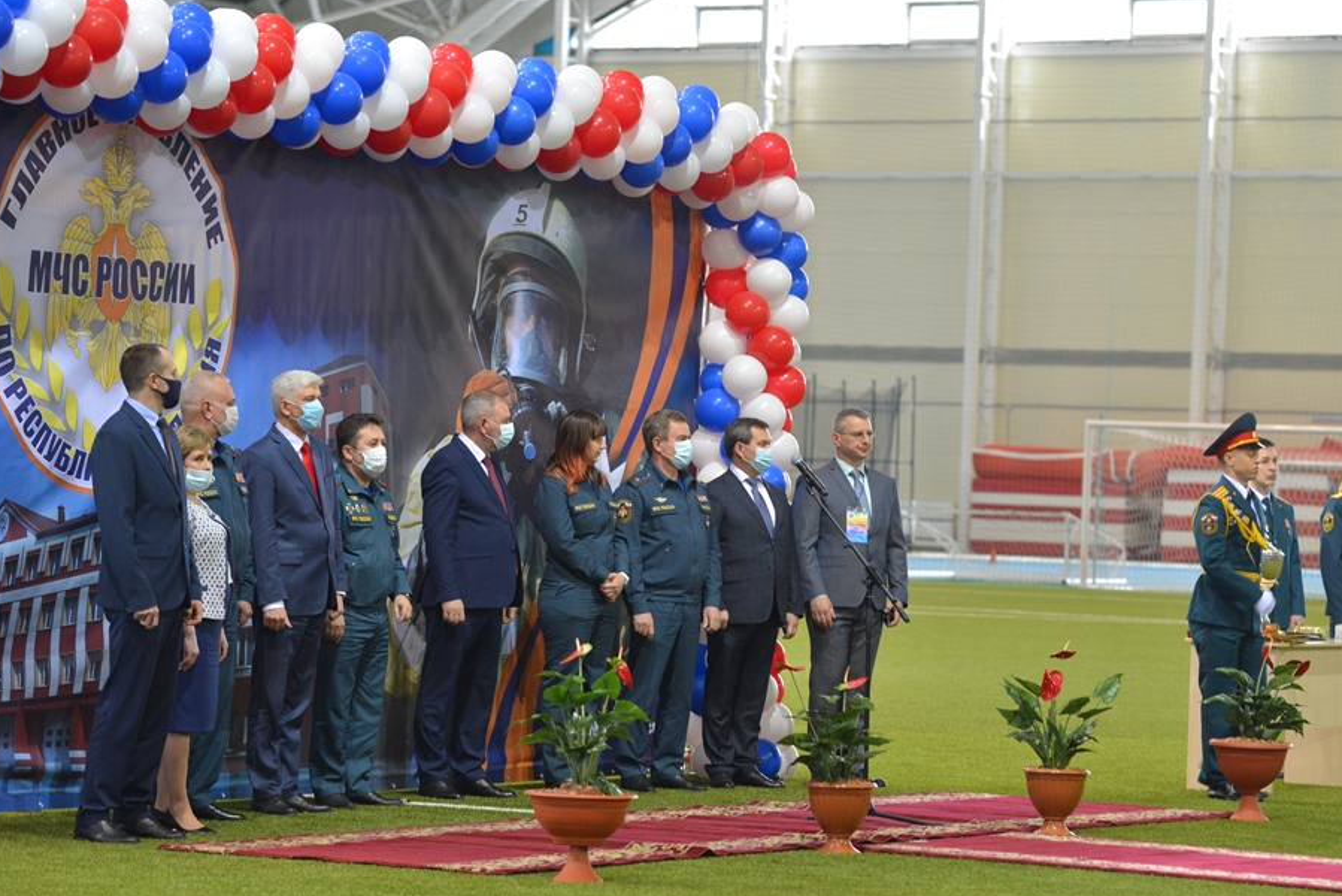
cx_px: 734
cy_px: 444
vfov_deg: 9.9
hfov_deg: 14.8
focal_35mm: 139
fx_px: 5183
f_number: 4
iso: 1600
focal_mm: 122
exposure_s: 1/160
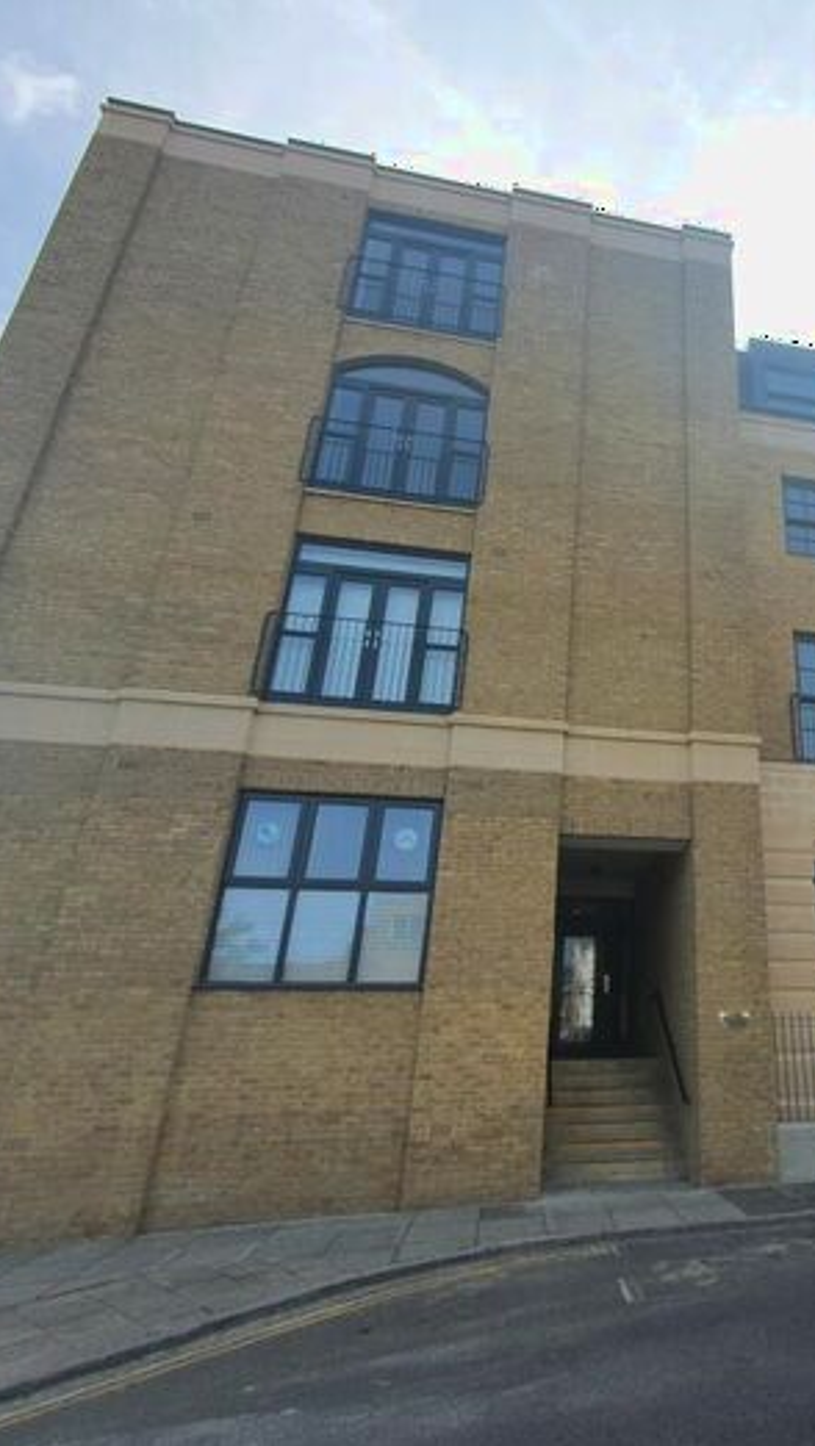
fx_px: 729
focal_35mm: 19
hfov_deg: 53.7
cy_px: 724
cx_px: 674
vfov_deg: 89.5
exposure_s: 1/1208
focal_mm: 1.8
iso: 50
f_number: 2.2
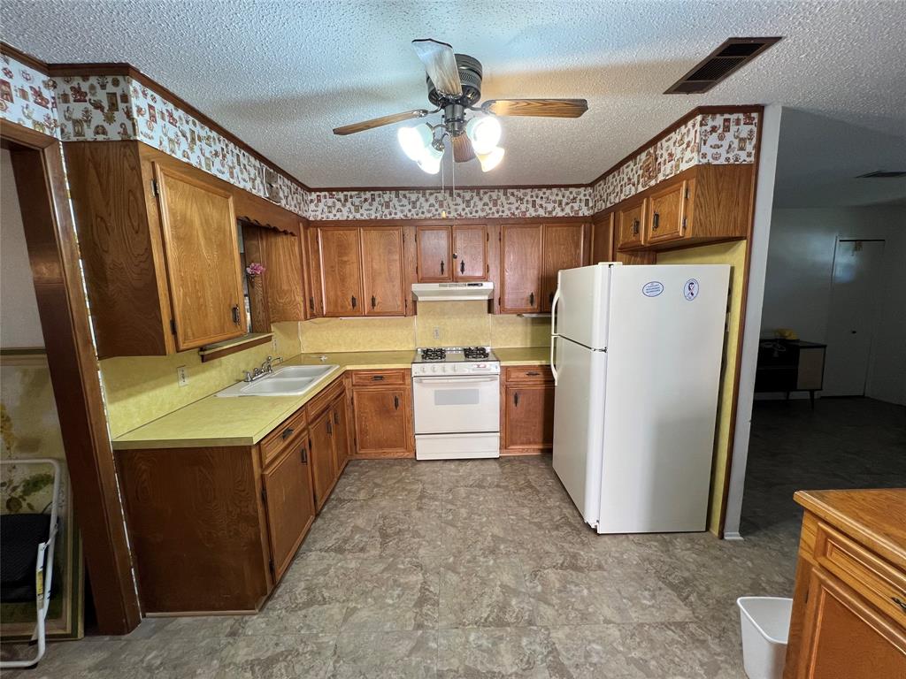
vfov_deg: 89.9
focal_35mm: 13
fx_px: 340
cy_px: 340
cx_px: 453
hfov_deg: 106.2
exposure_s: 1/120
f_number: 1.8
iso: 200
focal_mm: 1.57
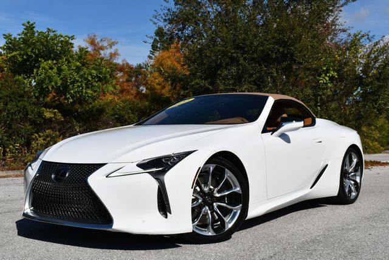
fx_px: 562
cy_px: 130
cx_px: 194
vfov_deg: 26.0
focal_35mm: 52
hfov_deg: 38.2
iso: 100
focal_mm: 26
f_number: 10
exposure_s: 1/400
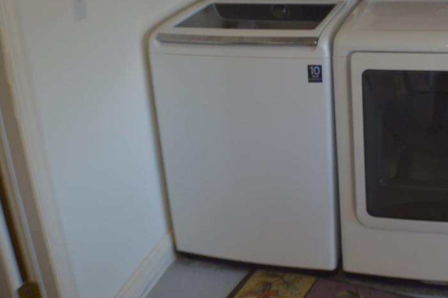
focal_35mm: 61
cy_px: 91
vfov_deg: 22.1
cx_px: 311
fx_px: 758
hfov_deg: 32.5
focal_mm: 28
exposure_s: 1/80
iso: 400
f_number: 4
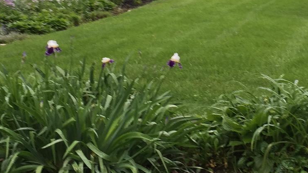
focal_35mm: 87
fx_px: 710
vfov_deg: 13.5
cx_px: 236
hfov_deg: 24.2
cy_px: -35
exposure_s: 1/120
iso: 32
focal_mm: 4.15
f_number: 2.2
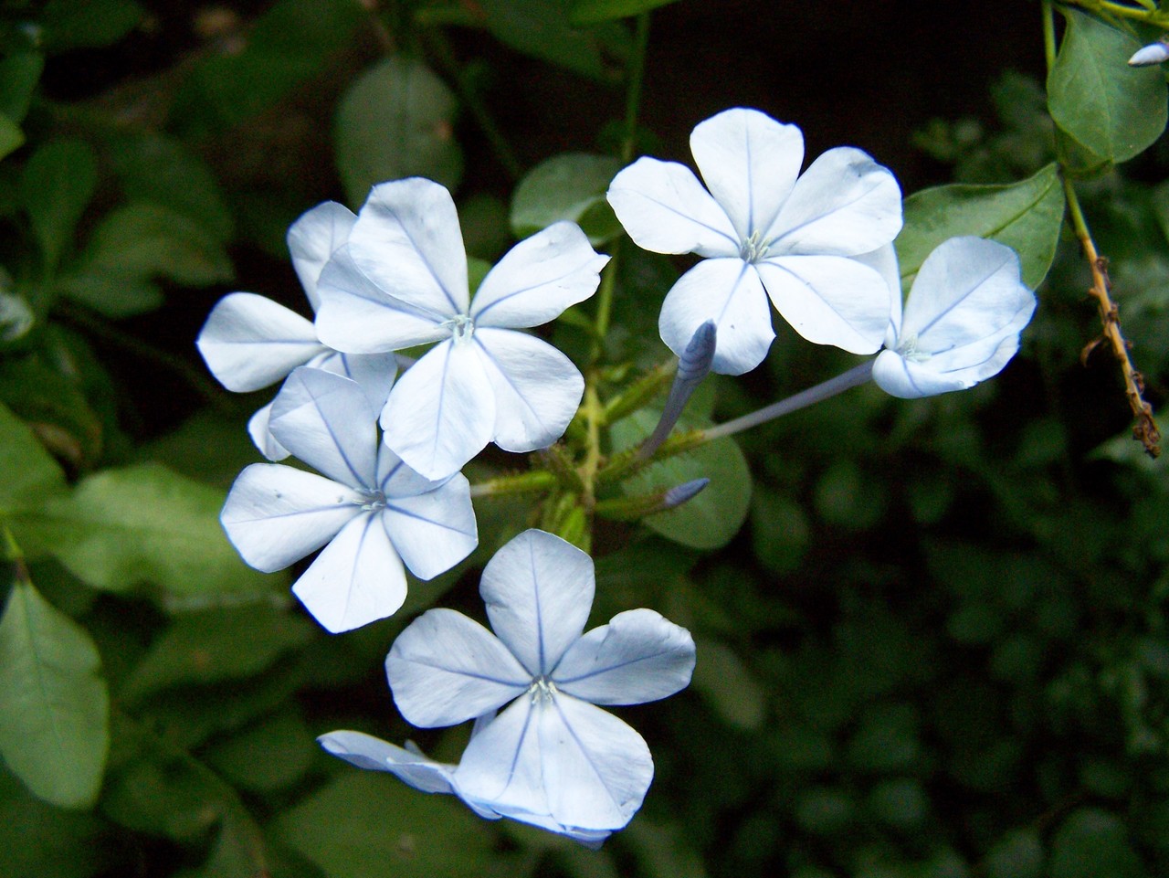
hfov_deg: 49.0
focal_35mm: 38
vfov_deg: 37.7
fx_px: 1284
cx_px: 584
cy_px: 439
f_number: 2.8
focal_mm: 6.3
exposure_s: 1/800
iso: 400
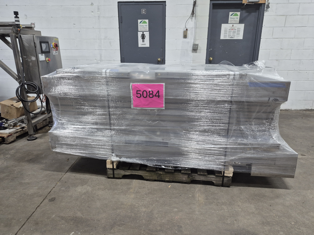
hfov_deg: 73.9
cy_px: 118
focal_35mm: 23
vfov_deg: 58.9
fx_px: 209
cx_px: 157
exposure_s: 1/120
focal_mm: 5.4
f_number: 1.8
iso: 400
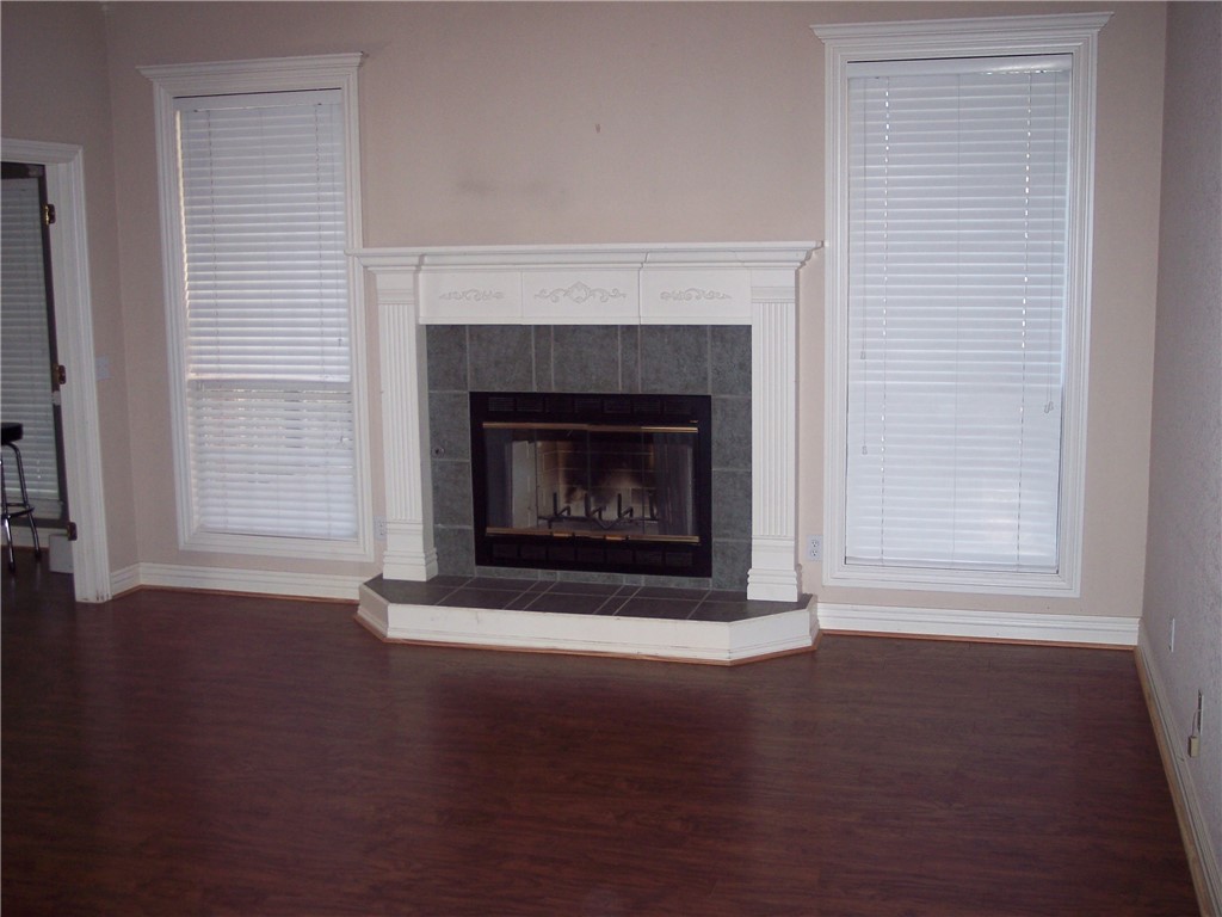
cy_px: 458
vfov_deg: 36.8
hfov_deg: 47.9
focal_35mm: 39
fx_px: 1377
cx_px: 611
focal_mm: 8
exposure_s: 1/60
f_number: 2.8
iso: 140
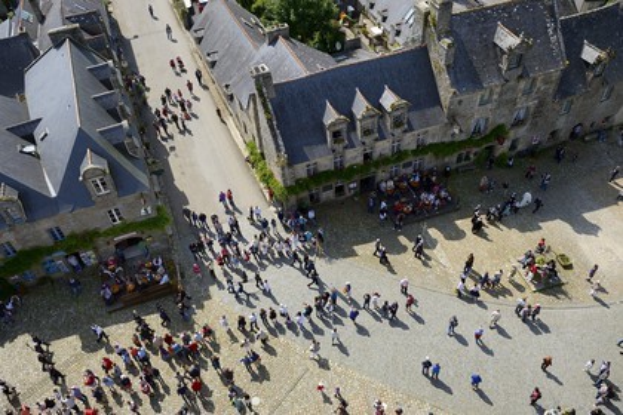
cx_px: 312
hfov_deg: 60.3
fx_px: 536
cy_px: 208
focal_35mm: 31
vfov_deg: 42.3
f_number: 8
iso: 200
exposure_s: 1/320
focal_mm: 31
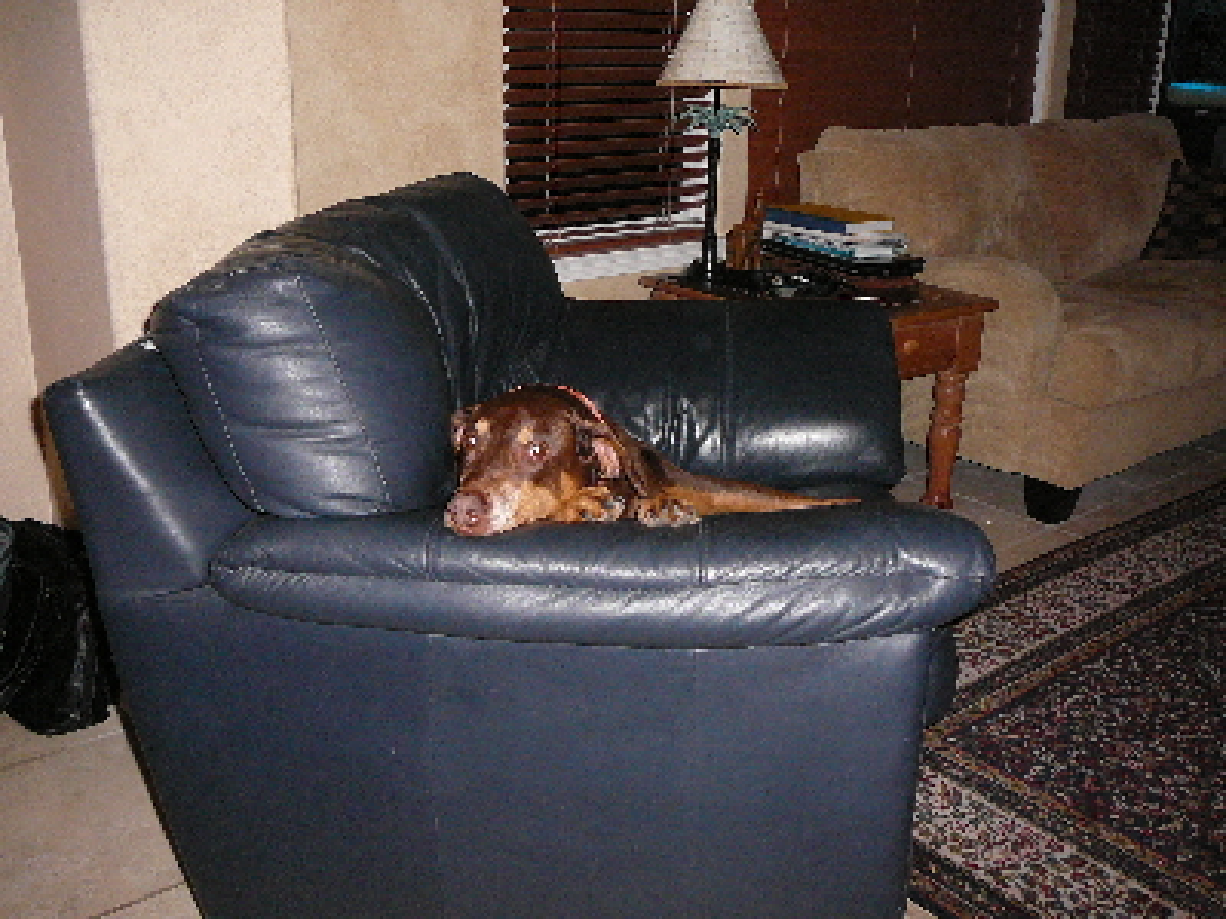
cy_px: 460
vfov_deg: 40.7
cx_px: 613
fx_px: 1240
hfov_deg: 52.6
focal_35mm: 35
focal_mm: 5.2
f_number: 2.8
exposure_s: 1/30
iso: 250
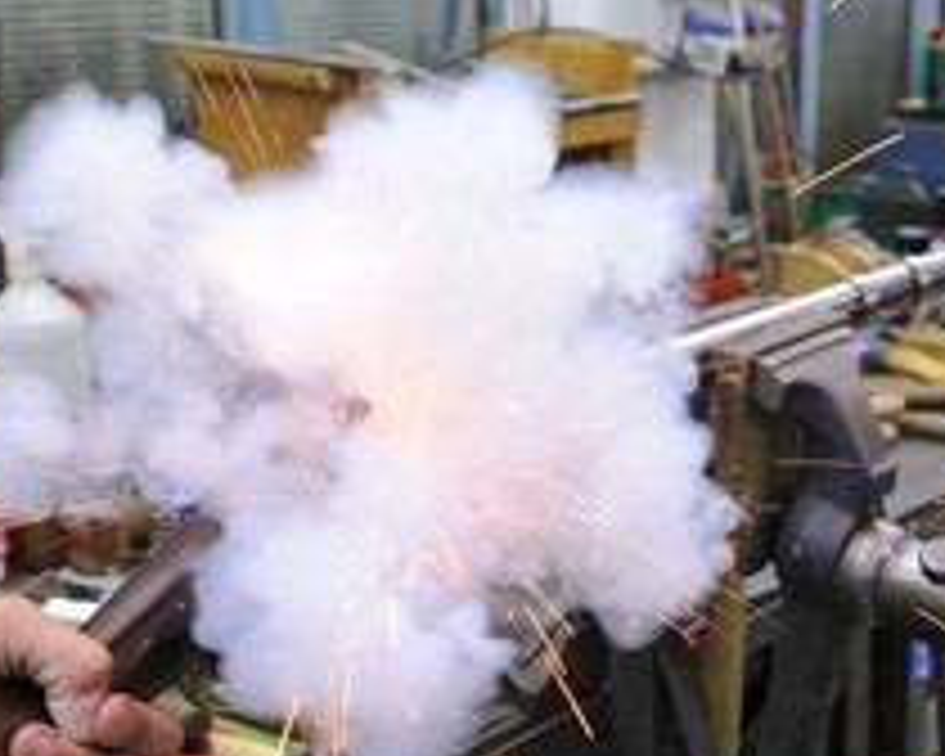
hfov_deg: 31.4
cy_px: 369
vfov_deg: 25.4
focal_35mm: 60
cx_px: 554
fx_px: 1678
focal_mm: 32
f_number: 4.5
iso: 800
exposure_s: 1/40
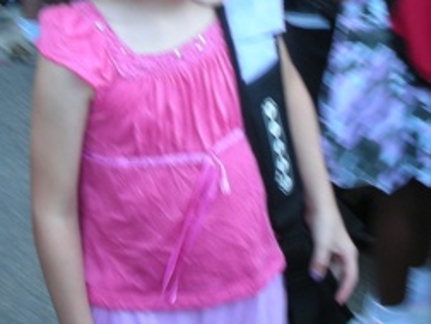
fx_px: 1370
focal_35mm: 110
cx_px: 120
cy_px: -60
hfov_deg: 17.8
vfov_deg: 13.1
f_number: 2.8
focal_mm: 5.8
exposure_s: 1/30
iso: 50
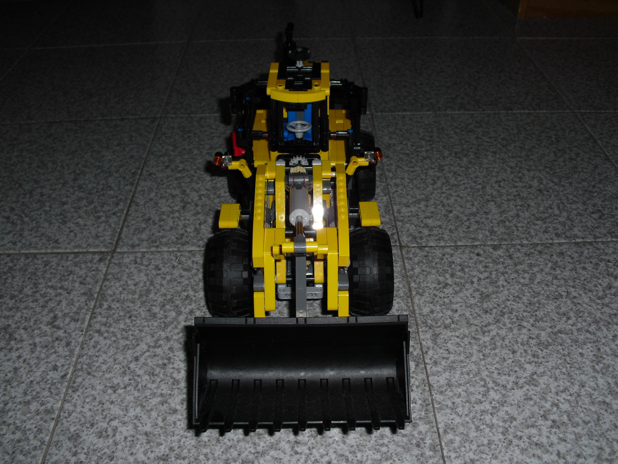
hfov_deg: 51.4
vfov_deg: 39.7
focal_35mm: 36
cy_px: 232
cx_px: 309
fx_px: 643
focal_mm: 6.3
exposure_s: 1/60
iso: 100
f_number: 3.1
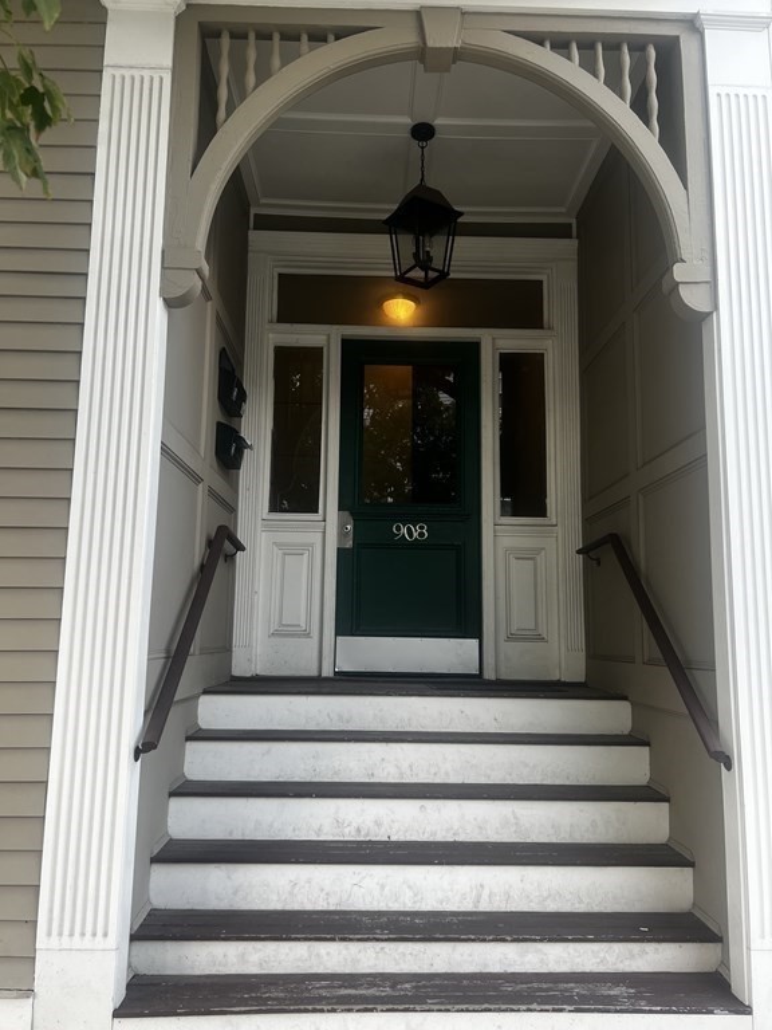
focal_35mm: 26
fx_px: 773
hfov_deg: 53.1
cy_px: 515
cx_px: 386
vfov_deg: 67.3
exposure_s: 1/178
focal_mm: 5.7
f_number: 1.5
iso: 40
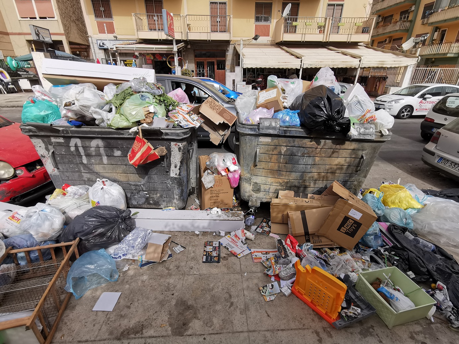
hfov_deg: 91.0
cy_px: 172
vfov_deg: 74.7
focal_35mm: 17
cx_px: 230
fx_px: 225
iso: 50
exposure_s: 1/1250
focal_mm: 2.26
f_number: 2.2
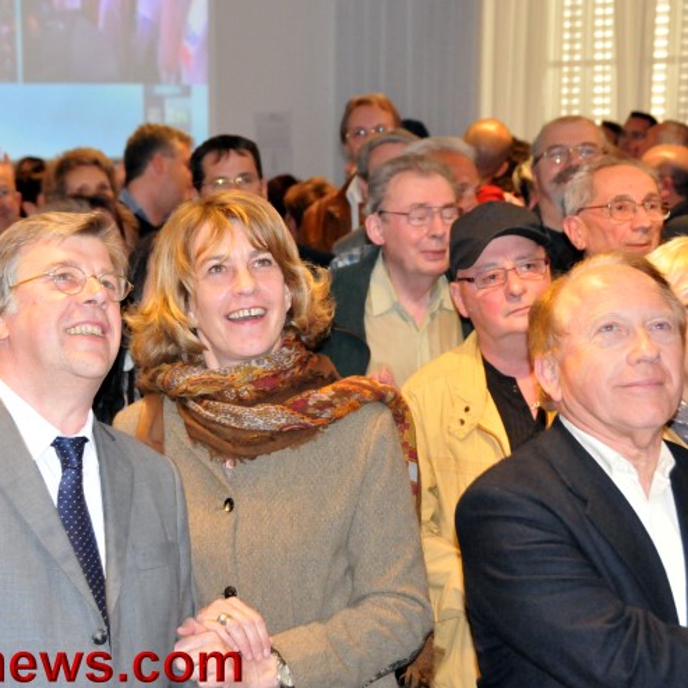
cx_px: 215
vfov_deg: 18.7
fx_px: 2091
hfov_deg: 18.6
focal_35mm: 93
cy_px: 342
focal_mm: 48
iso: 3200
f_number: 7.1
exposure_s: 1/60
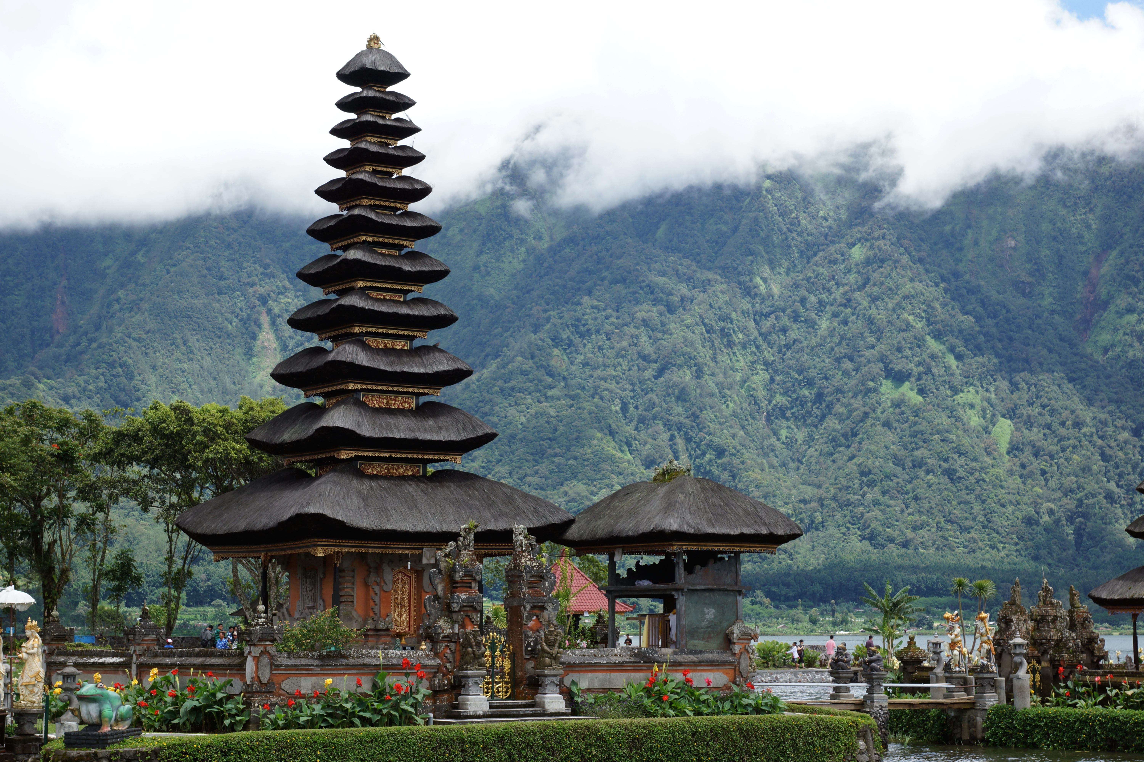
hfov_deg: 27.0
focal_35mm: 75
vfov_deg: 18.2
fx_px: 2383
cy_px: 381
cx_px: 572
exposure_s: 1/250
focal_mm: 50
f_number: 7.1
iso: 100
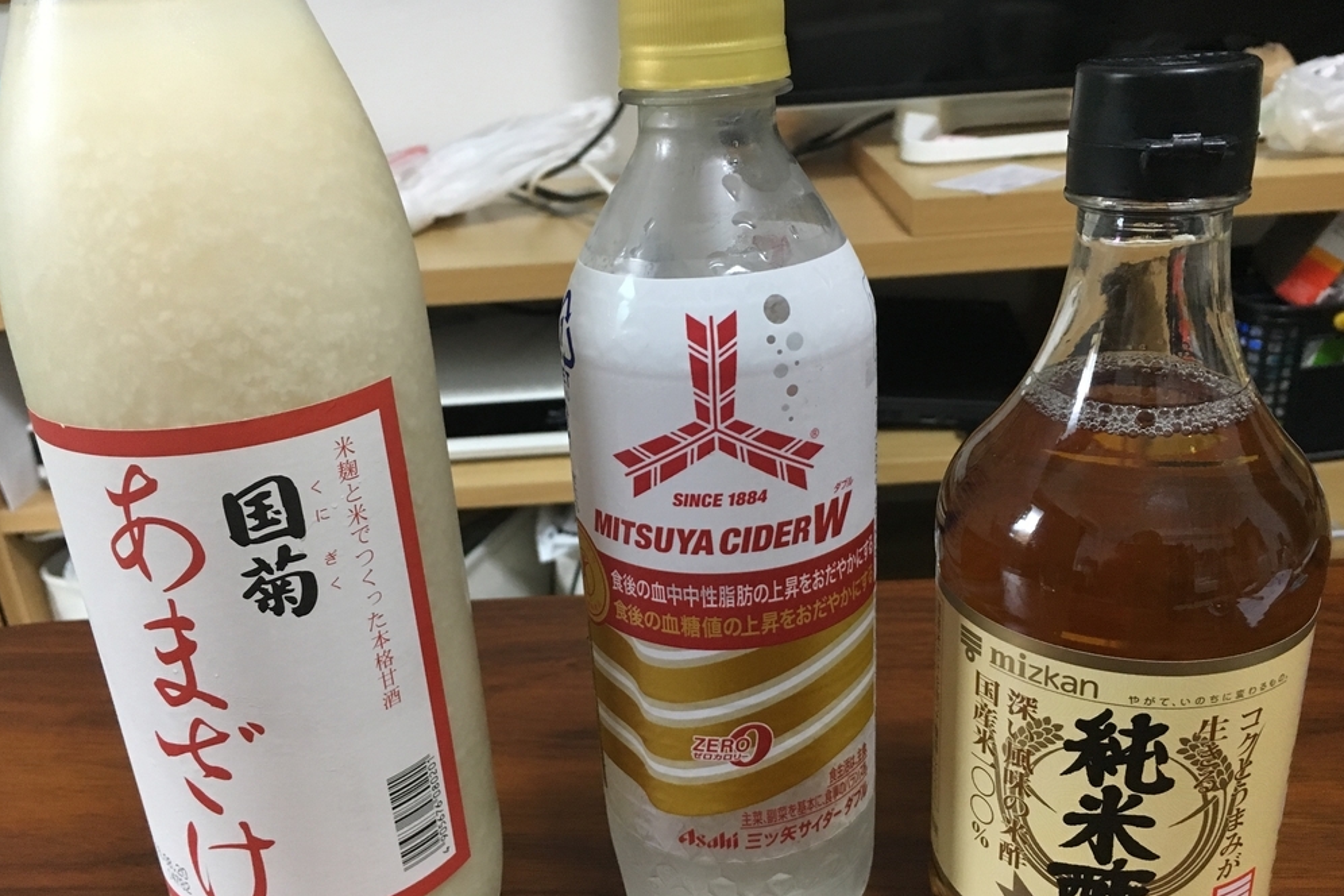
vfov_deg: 42.3
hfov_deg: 60.3
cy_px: 491
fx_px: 1157
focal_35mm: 31
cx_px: 664
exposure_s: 1/24
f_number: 2.2
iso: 200
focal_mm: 4.15
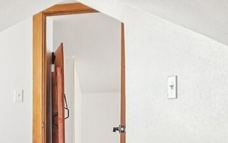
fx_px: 485
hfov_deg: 21.4
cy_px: 110
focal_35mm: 78
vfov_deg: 16.6
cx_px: -130
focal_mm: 16
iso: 1600
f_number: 8
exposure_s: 1/50
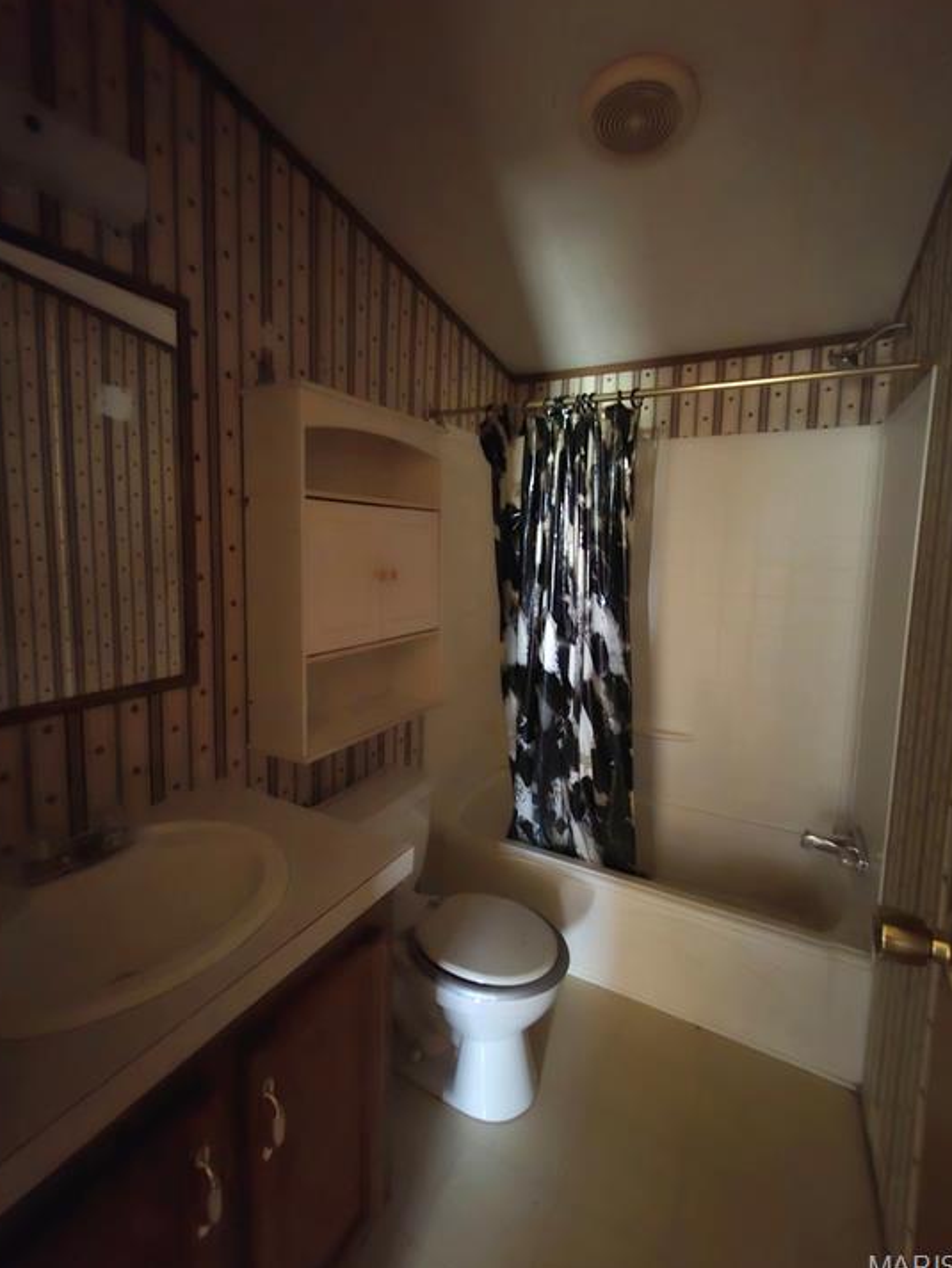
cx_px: 457
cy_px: 606
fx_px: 513
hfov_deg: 85.7
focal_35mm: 14
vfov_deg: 102.0
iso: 1250
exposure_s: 1/2
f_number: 2.2
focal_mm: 2.2
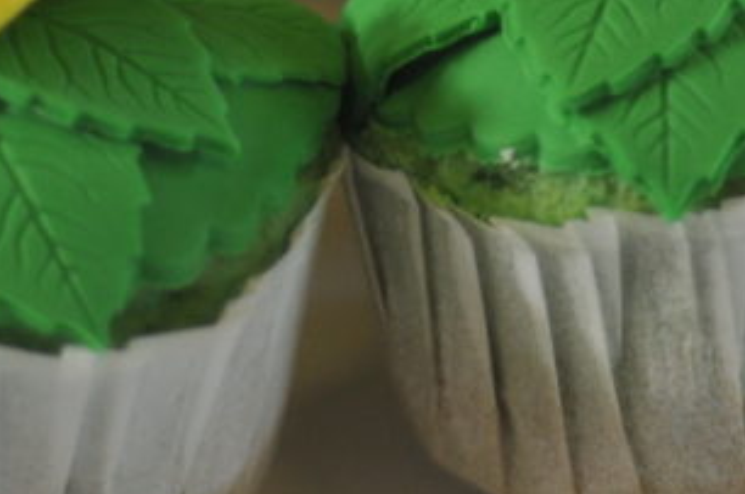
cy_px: -181
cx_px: 467
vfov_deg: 5.1
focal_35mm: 265
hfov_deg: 7.8
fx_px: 5475
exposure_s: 1/320
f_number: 1.8
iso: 400
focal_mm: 50
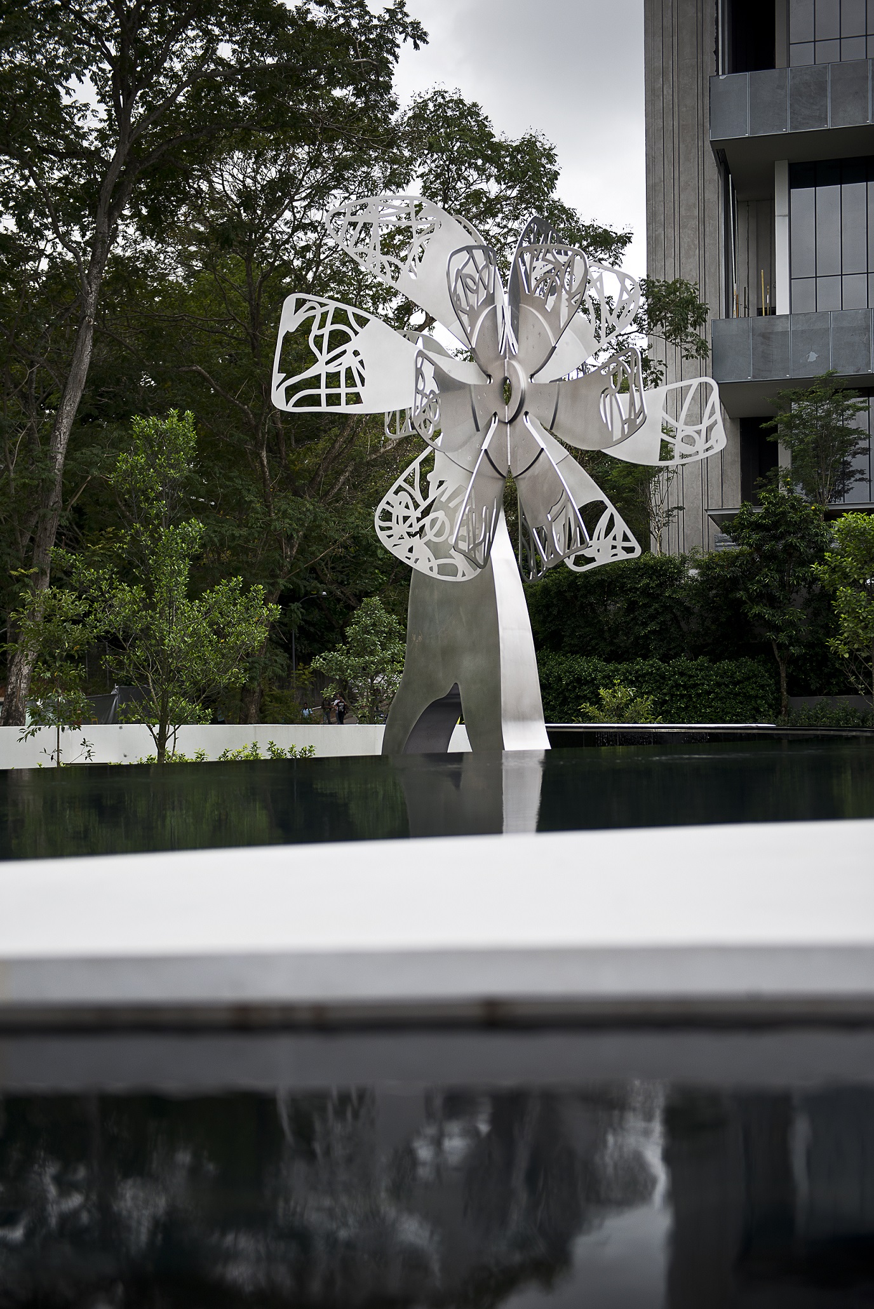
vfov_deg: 39.6
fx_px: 1819
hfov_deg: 27.0
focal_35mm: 50
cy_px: 654
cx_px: 437
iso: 200
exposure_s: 1/80
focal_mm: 50
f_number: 2.8
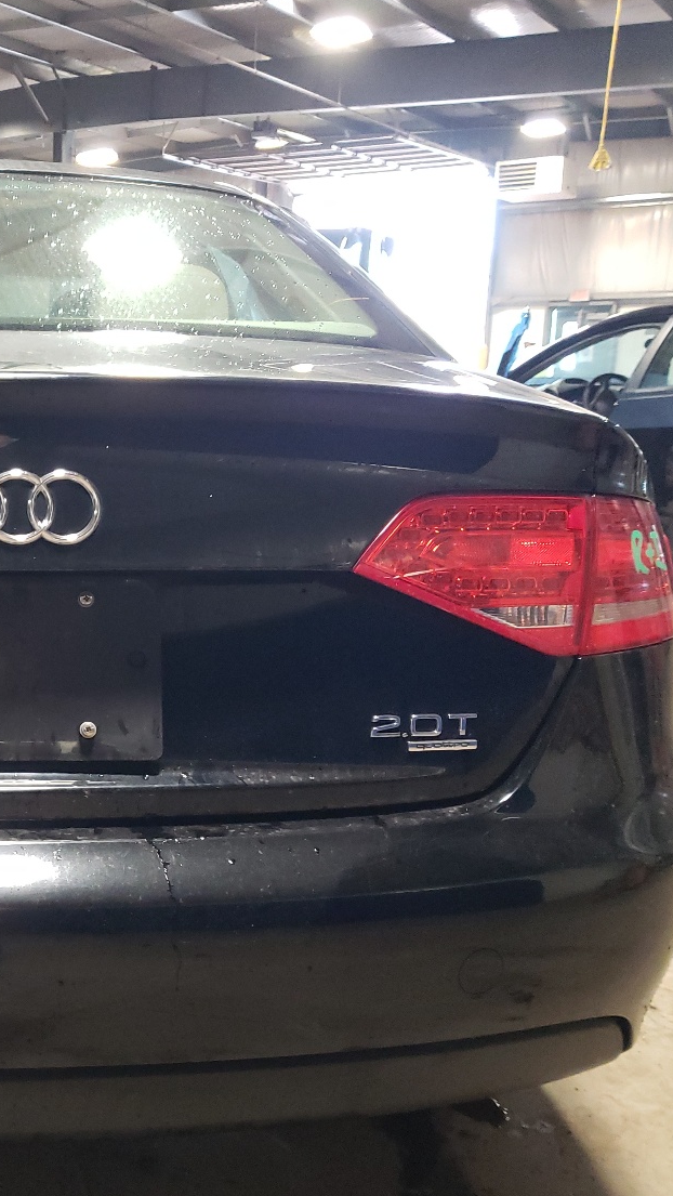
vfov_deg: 49.4
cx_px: -14
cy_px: 635
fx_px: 1300
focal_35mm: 41
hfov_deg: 27.2
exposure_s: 1/60.2
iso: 343
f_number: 1.5
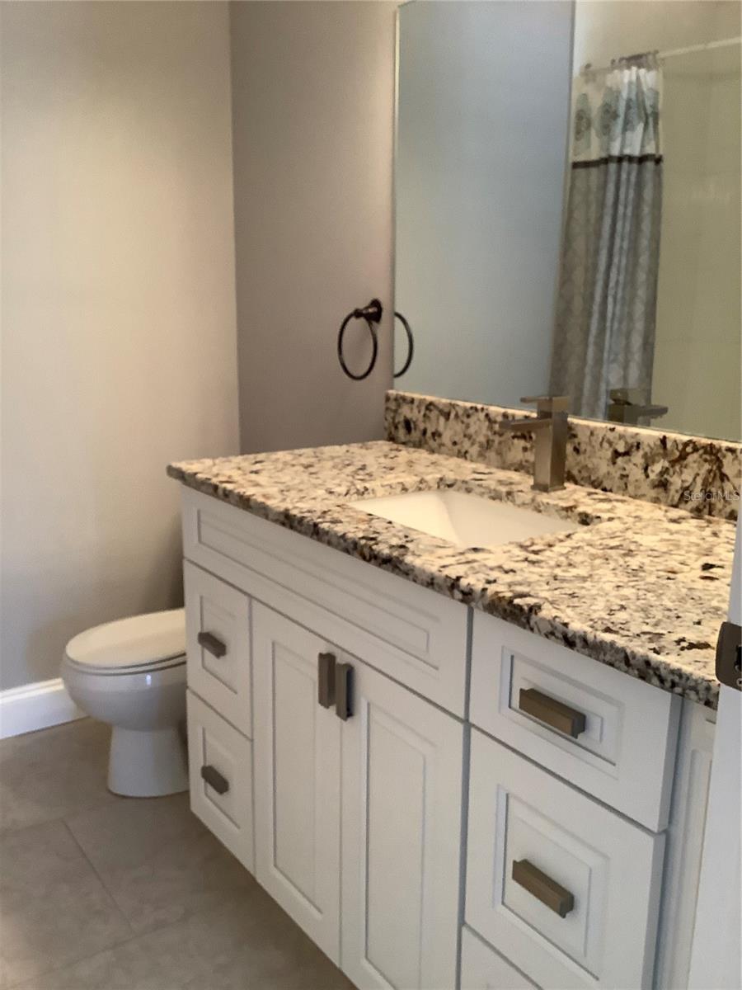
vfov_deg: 58.4
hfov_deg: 45.4
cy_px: 495
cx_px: 371
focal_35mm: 31
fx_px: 886
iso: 200
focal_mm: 3.3
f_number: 2.4
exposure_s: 1/60
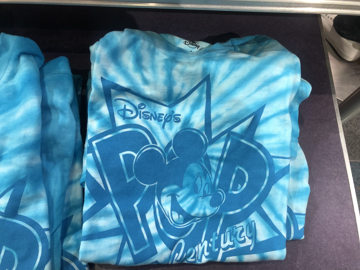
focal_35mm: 28
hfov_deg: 63.4
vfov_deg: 49.7
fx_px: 291
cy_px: 135
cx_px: 180
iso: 32
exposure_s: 1/24
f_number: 1.8
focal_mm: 3.99
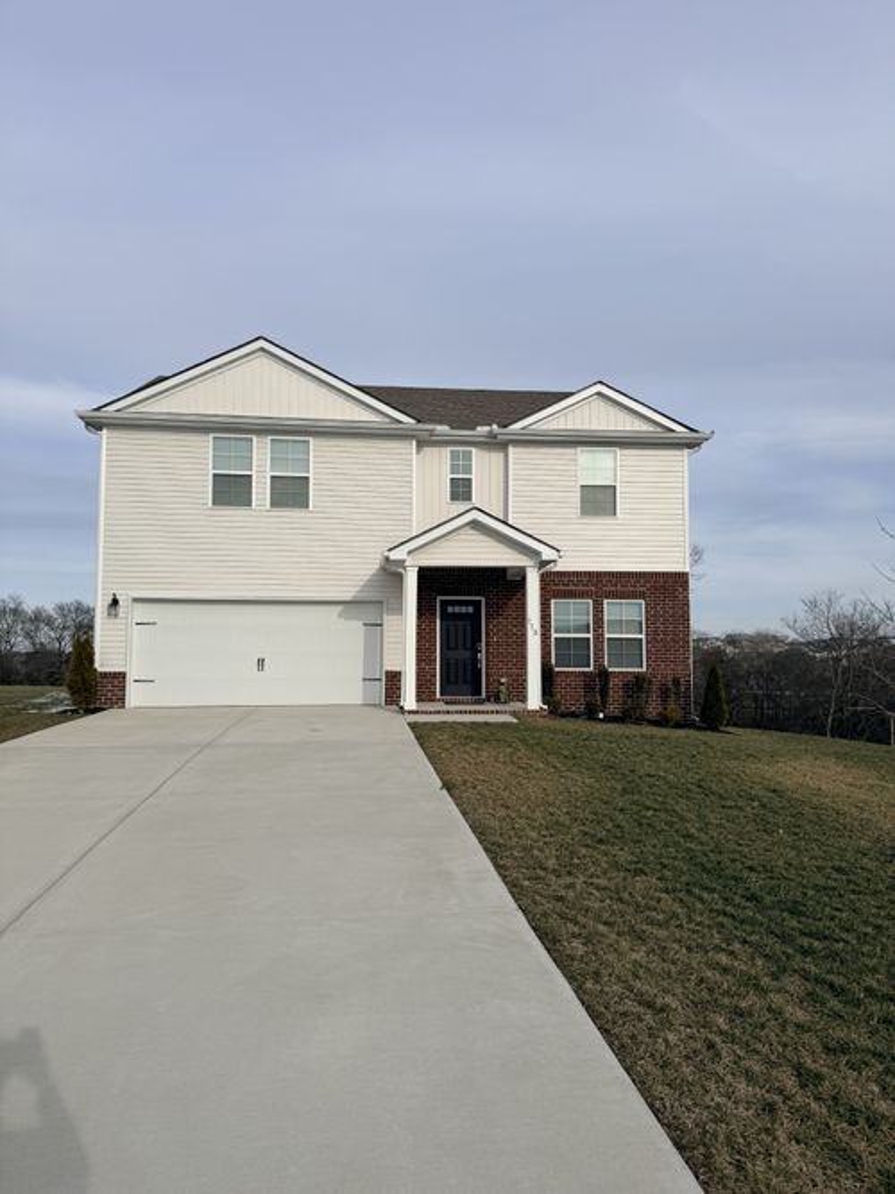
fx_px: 828
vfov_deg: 71.6
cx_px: 448
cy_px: 597
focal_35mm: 24
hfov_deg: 56.8
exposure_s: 1/6173
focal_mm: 6.76
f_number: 1.78
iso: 80
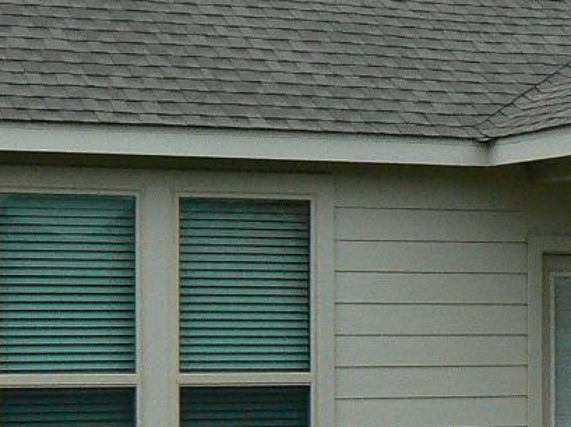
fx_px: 2324
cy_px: 378
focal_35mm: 141
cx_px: 399
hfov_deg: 14.0
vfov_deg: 10.5
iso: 200
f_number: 3.6
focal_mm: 6
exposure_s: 1/1000
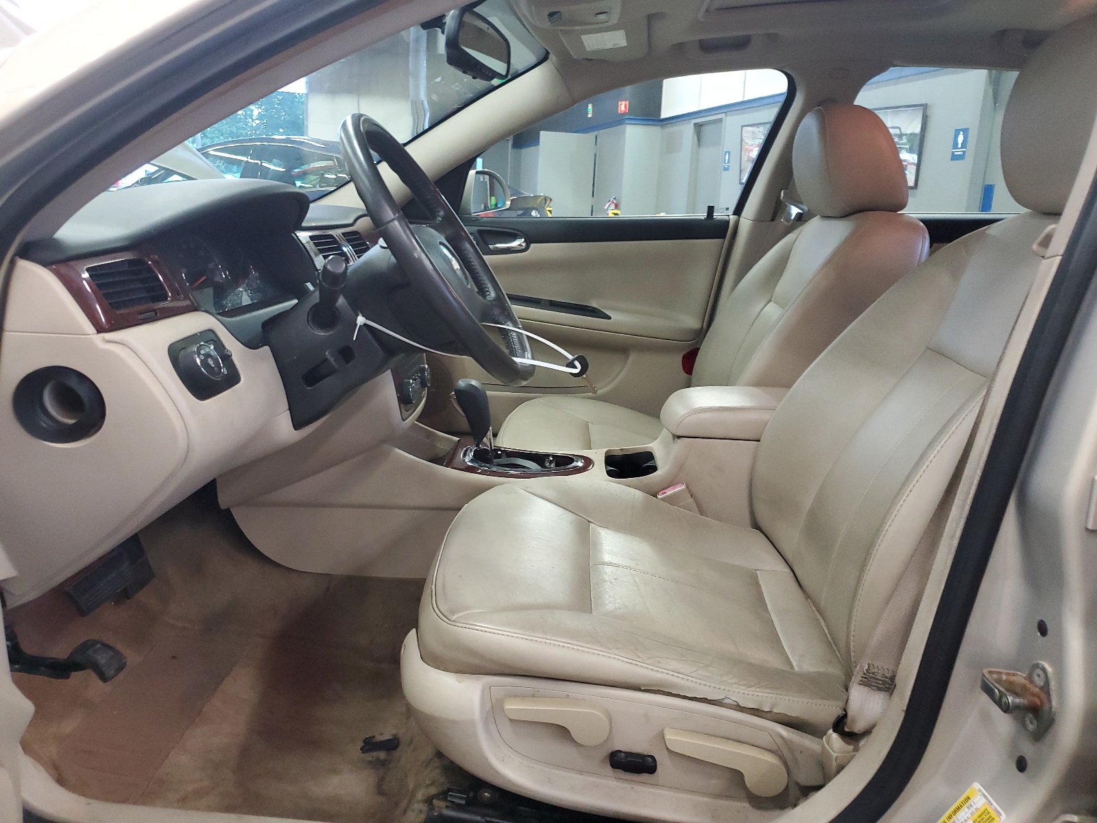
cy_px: 412
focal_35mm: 26
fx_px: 824
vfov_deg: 53.1
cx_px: 548
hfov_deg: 67.3
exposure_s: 1/30
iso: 297
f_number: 1.5
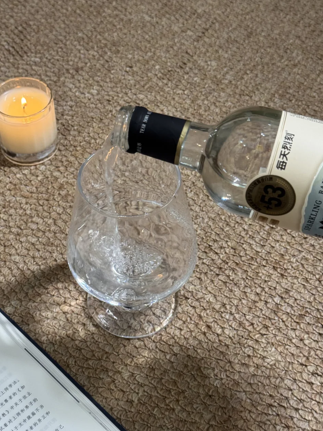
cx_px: 138
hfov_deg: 26.5
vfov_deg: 34.9
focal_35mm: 55
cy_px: 216
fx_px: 684
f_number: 1.78
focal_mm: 6.76
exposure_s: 1/60
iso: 200
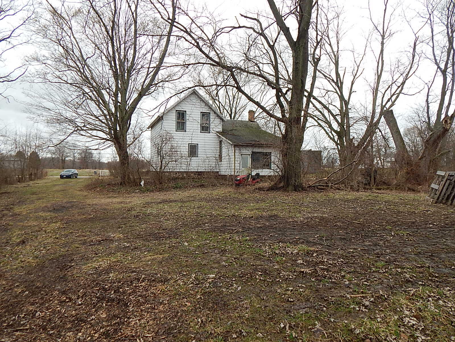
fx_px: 289
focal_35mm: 22
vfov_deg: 61.1
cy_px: 171
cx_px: 228
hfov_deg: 76.4
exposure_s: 1/400
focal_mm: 4
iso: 125
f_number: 3
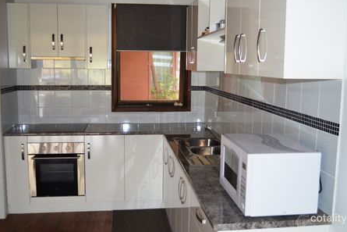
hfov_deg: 50.7
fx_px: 366
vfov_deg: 35.1
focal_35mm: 38
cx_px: 176
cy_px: 112
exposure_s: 1/60
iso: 1100
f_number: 4
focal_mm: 24
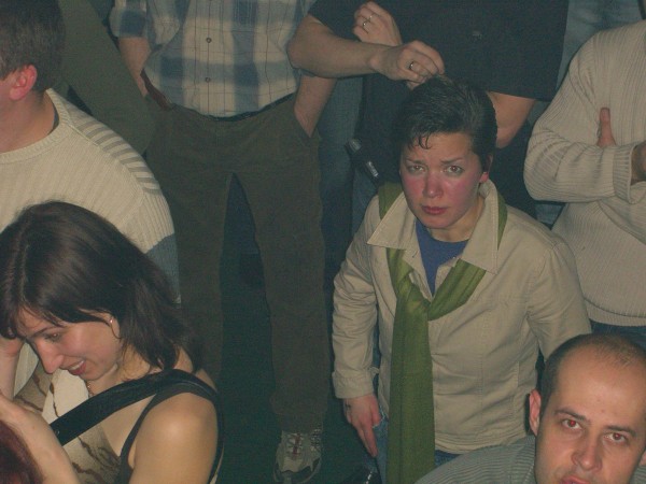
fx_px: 2127
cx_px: 323
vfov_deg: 13.0
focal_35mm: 114
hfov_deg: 17.3
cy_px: 242
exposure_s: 1/60
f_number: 5.1
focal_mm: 23.7
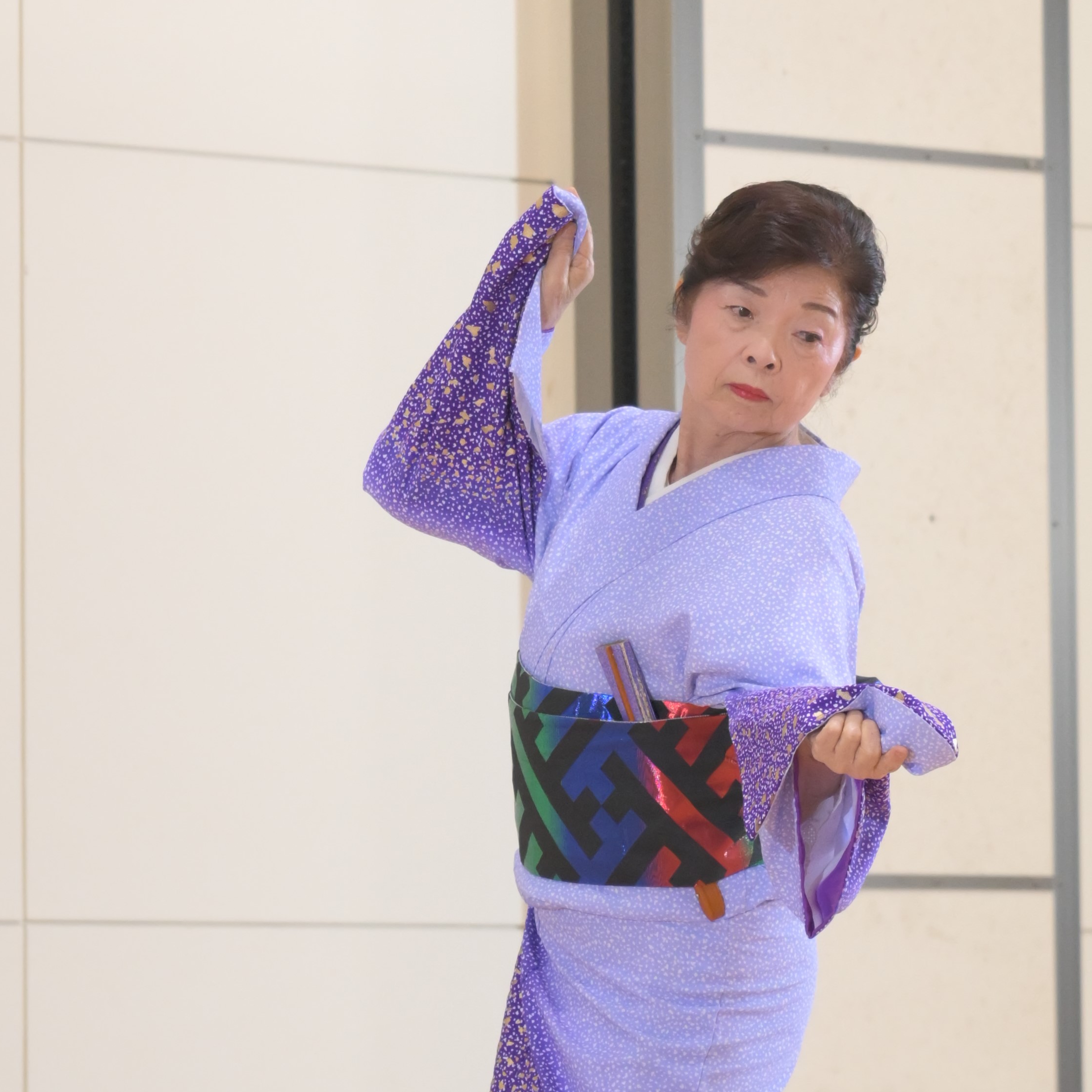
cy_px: 755
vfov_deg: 10.0
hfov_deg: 10.0
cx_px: 541
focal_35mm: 174
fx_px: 6210
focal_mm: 120
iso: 2500
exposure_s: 1/250
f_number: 4
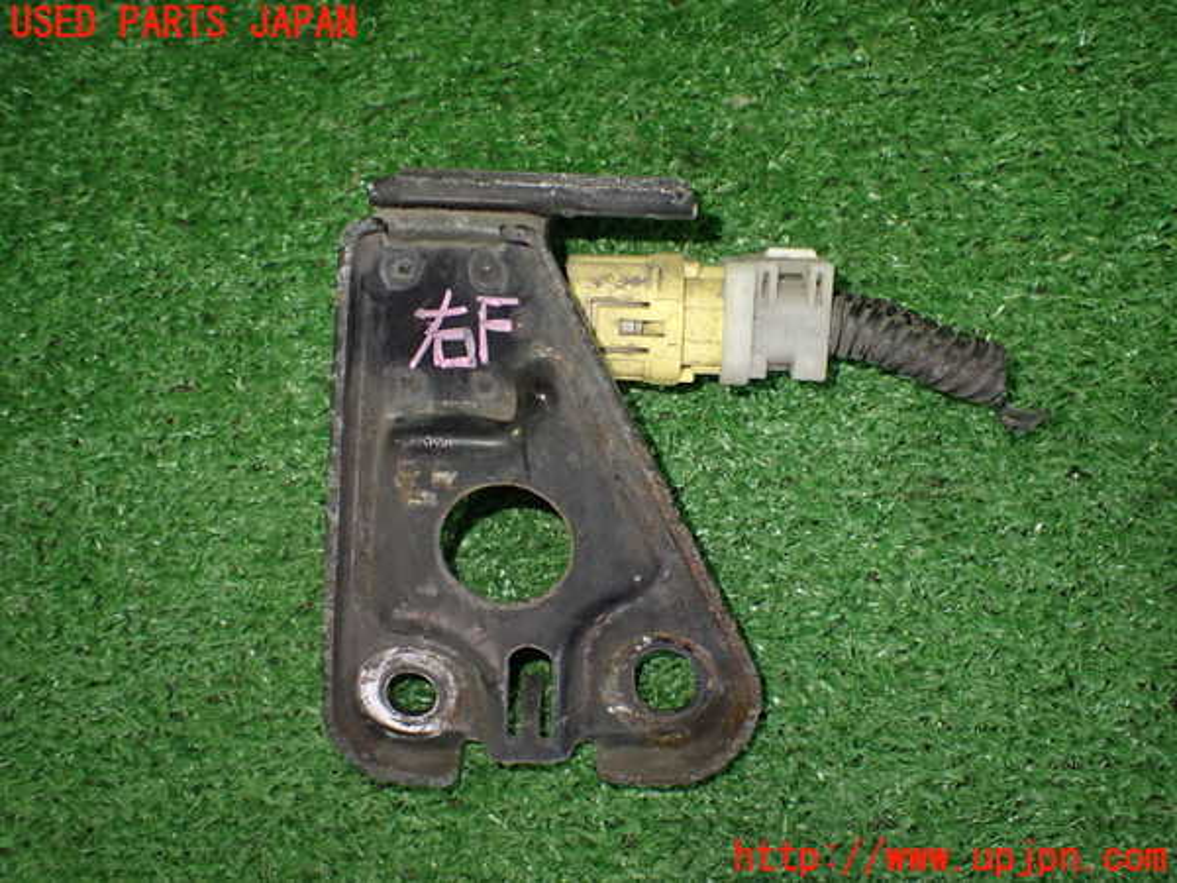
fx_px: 1020
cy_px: 442
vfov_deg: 46.8
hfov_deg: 60.0
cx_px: 588
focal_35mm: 30
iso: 640
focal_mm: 5.4
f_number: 2.3
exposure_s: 1/125
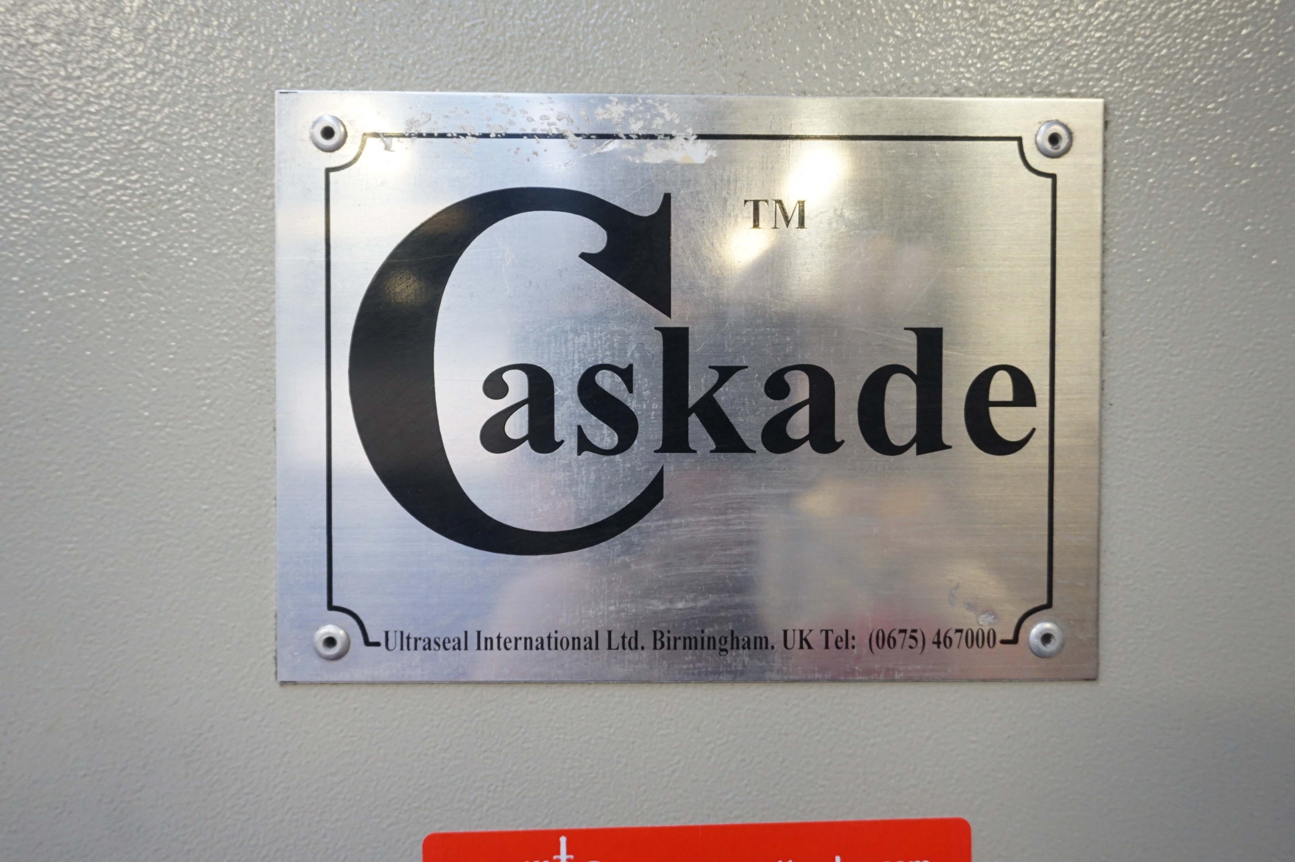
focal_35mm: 38
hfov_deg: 51.3
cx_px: 648
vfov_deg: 35.4
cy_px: 431
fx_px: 1348
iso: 1250
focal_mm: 25
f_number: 4.5
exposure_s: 1/60
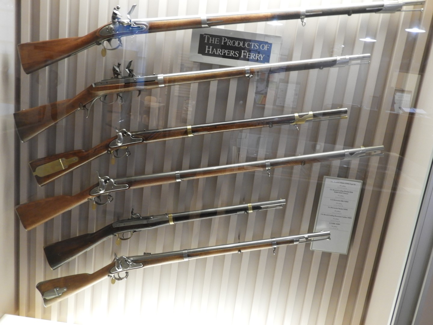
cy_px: 162
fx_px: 375
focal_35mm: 30
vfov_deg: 46.8
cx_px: 216
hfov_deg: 60.0
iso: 400
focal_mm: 5.4
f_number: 3.5
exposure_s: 1/10
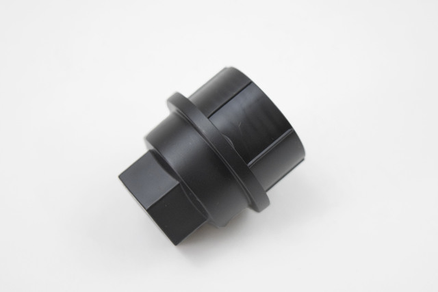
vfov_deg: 16.6
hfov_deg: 24.6
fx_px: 1004
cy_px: 146
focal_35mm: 82
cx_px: 219
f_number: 5.6
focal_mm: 55
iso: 3600
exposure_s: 1/60
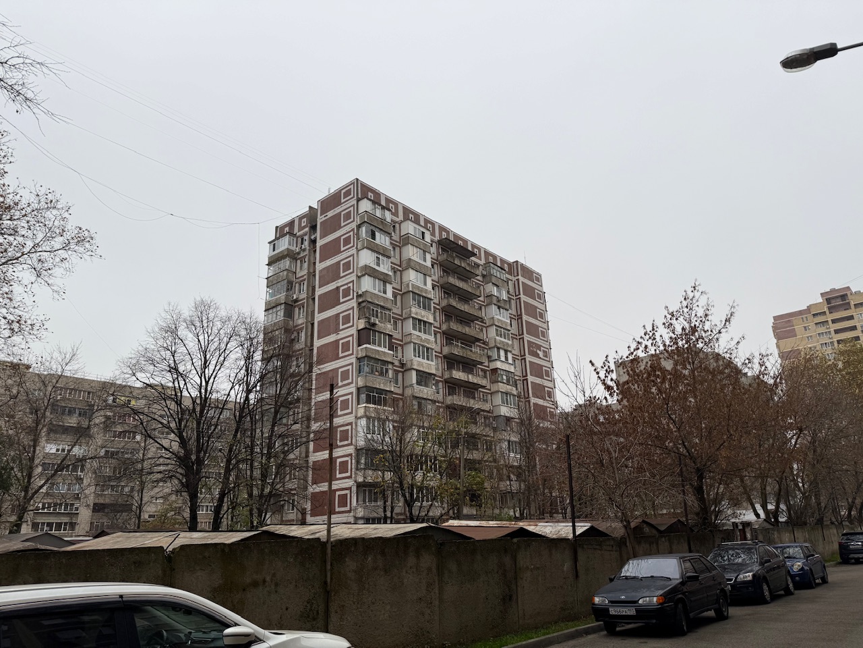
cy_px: 324
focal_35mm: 24
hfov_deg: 71.6
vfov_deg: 56.8
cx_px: 432
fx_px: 598
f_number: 1.78
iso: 80
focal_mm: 6.76
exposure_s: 1/341
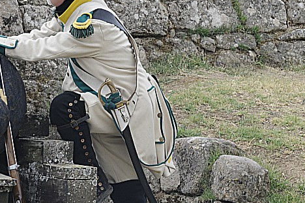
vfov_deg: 4.5
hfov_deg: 6.8
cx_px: 58
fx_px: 2581
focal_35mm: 305
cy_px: 98
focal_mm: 112
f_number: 10
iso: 250
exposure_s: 1/160
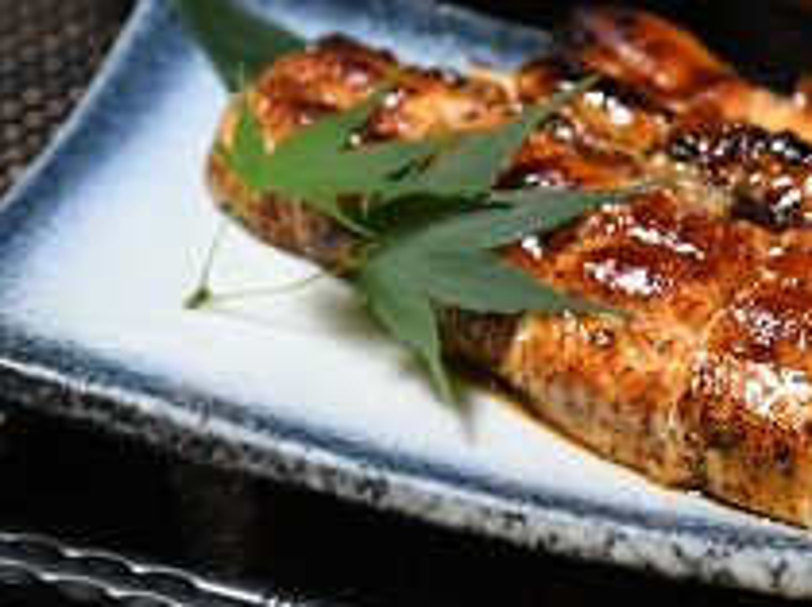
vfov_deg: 5.9
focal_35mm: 252
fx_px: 5905
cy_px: 180
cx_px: 746
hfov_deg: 7.8
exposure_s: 1/40
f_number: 6.3
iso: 100
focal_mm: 110
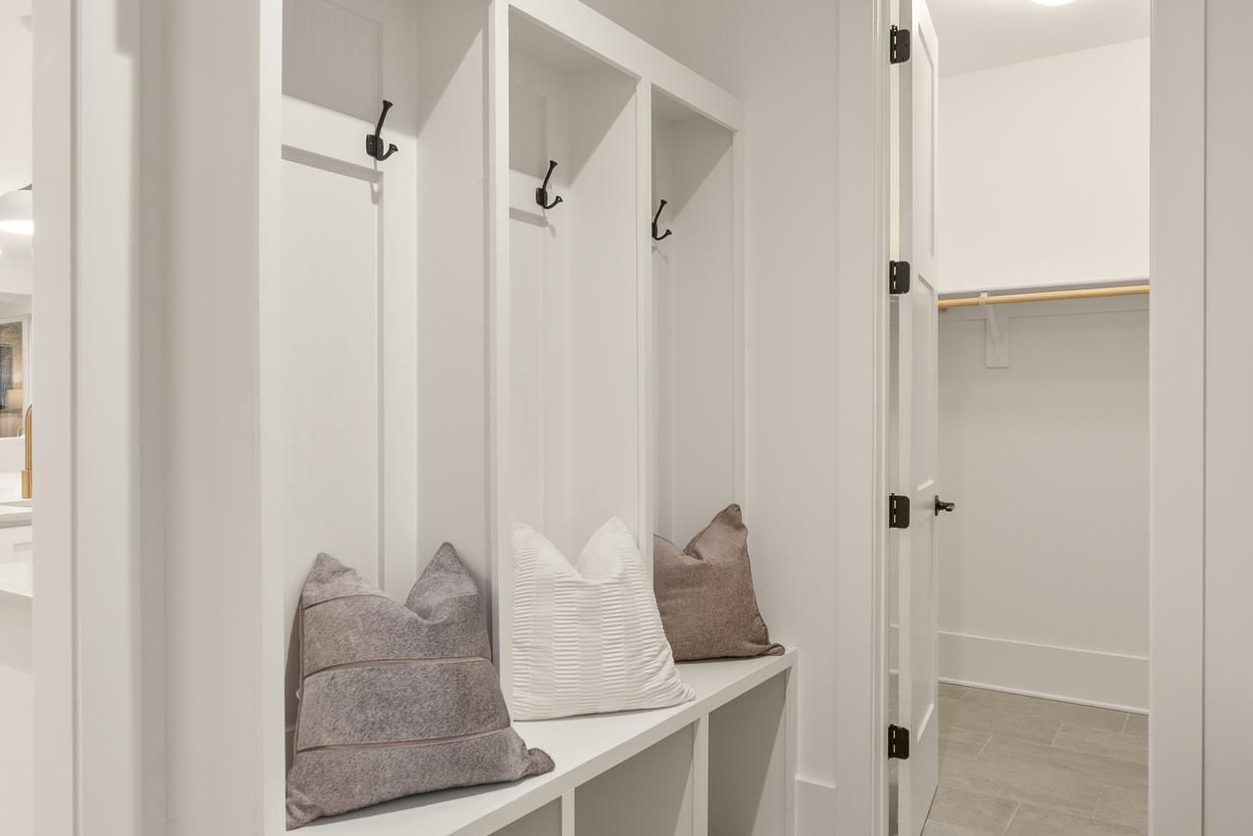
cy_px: 423
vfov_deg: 49.6
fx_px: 905
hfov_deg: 69.2
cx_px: 569
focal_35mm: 26
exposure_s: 1/4
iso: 800
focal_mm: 16
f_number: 8
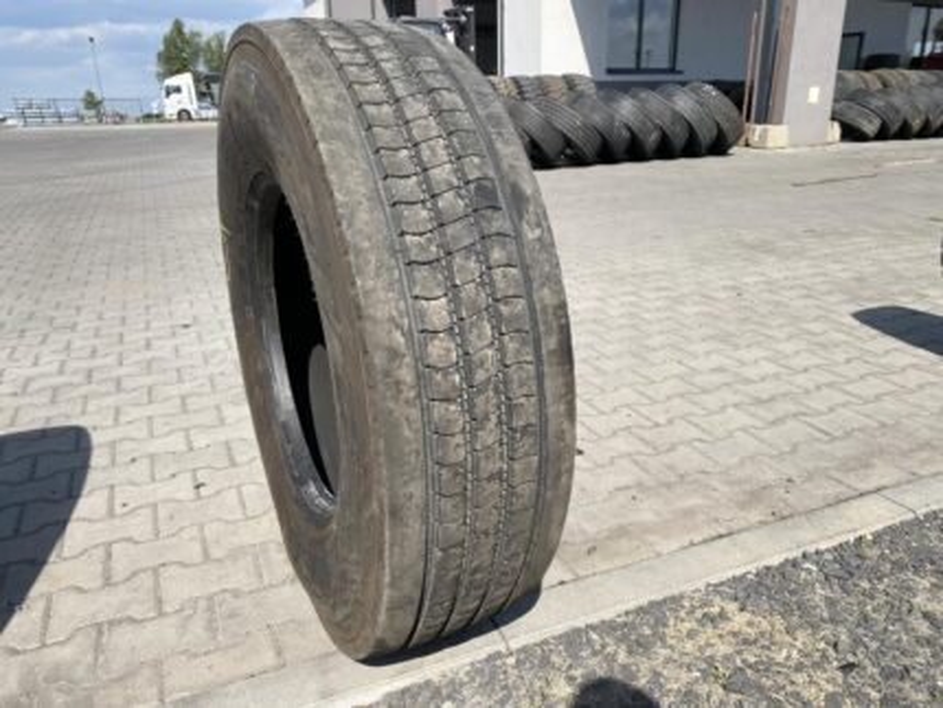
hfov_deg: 67.3
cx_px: 472
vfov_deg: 53.1
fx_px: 709
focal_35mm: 26
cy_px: 354
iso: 32
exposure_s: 1/2513
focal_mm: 4.25
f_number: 1.8
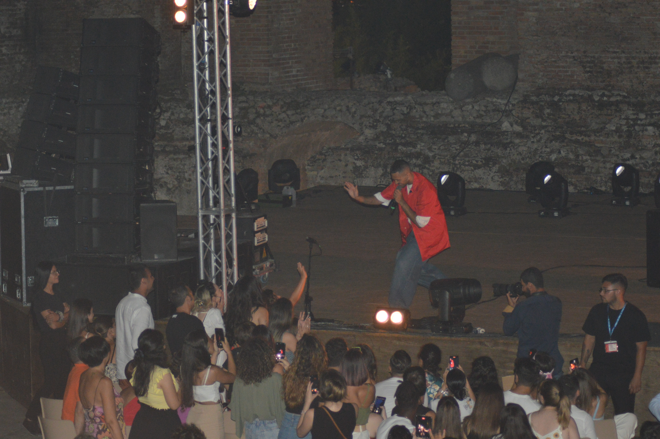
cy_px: 220
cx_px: 330
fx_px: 1923
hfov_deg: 19.5
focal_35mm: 105
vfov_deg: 13.0
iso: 1600
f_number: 4.5
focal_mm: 70
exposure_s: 1/60
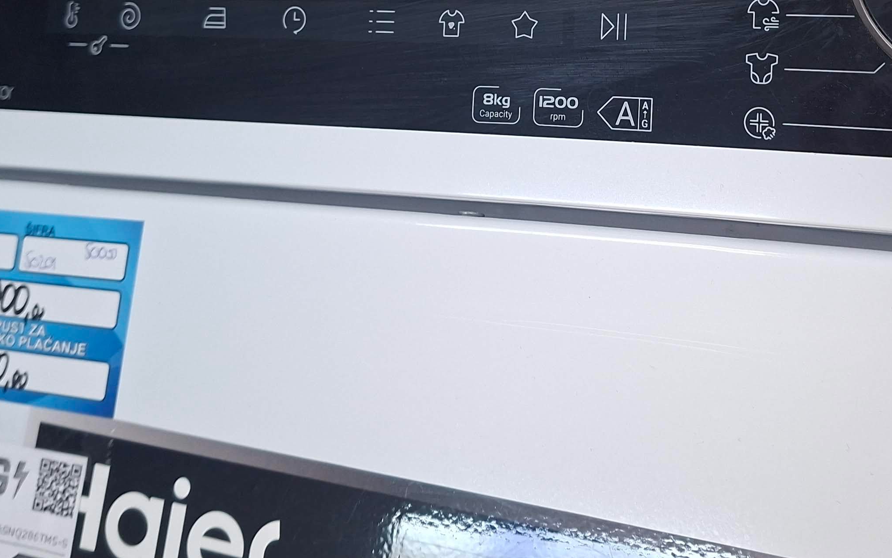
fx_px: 1167
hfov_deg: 41.3
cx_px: 595
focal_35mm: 48
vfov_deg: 25.5
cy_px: -9
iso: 250
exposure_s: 1/100
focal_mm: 5.54
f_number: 1.8
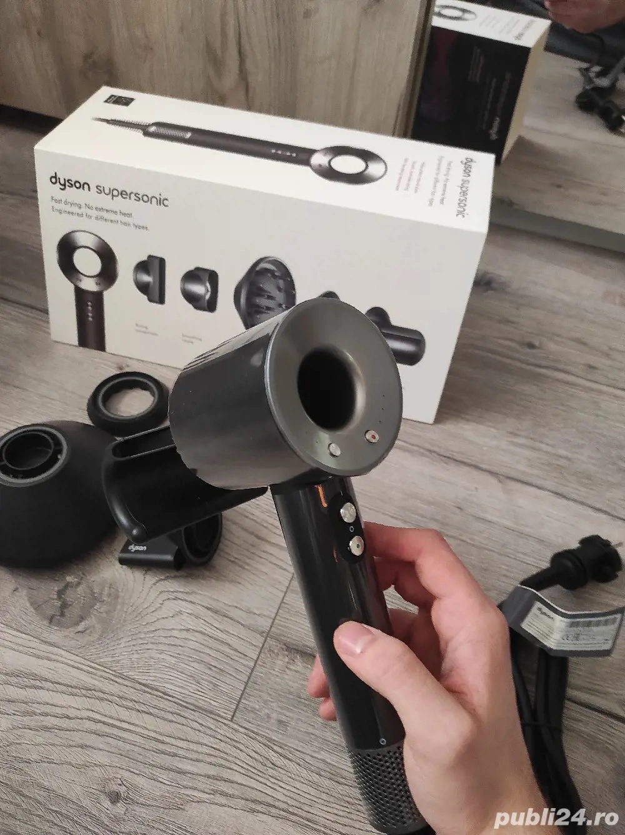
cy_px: 418
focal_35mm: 25
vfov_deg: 69.4
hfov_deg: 54.8
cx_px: 312
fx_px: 603
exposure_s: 1/33
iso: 661
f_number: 1.89
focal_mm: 5.43
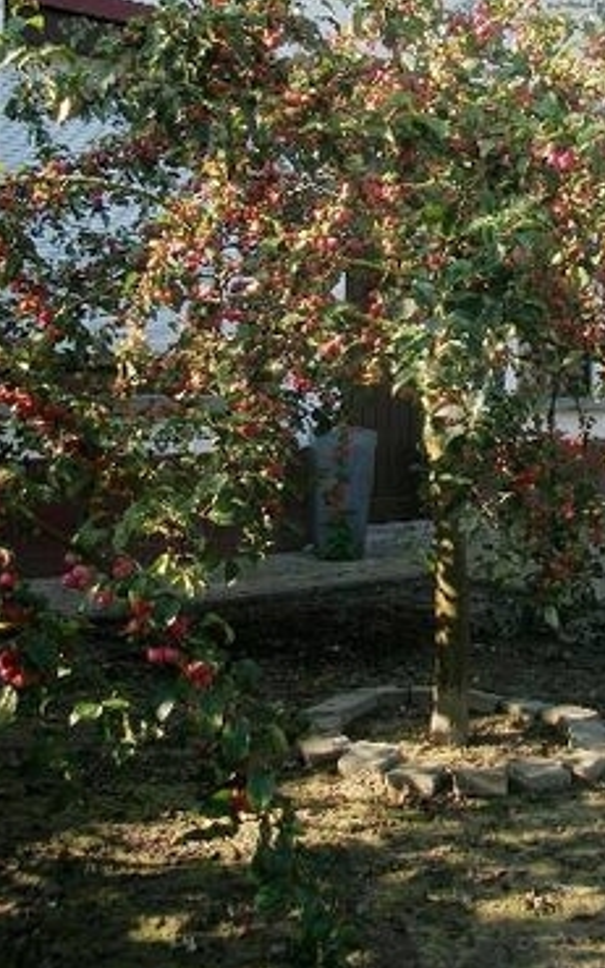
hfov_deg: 23.0
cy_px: 230
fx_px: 1452
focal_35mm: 55
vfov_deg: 36.0
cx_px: 534
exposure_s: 1/250
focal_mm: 5.7
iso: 80
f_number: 2.9
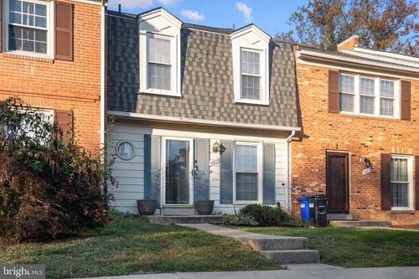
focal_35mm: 35
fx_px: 407
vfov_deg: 37.8
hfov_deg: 54.5
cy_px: 140
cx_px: 210
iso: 200
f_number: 4
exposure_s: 1/30
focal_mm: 35
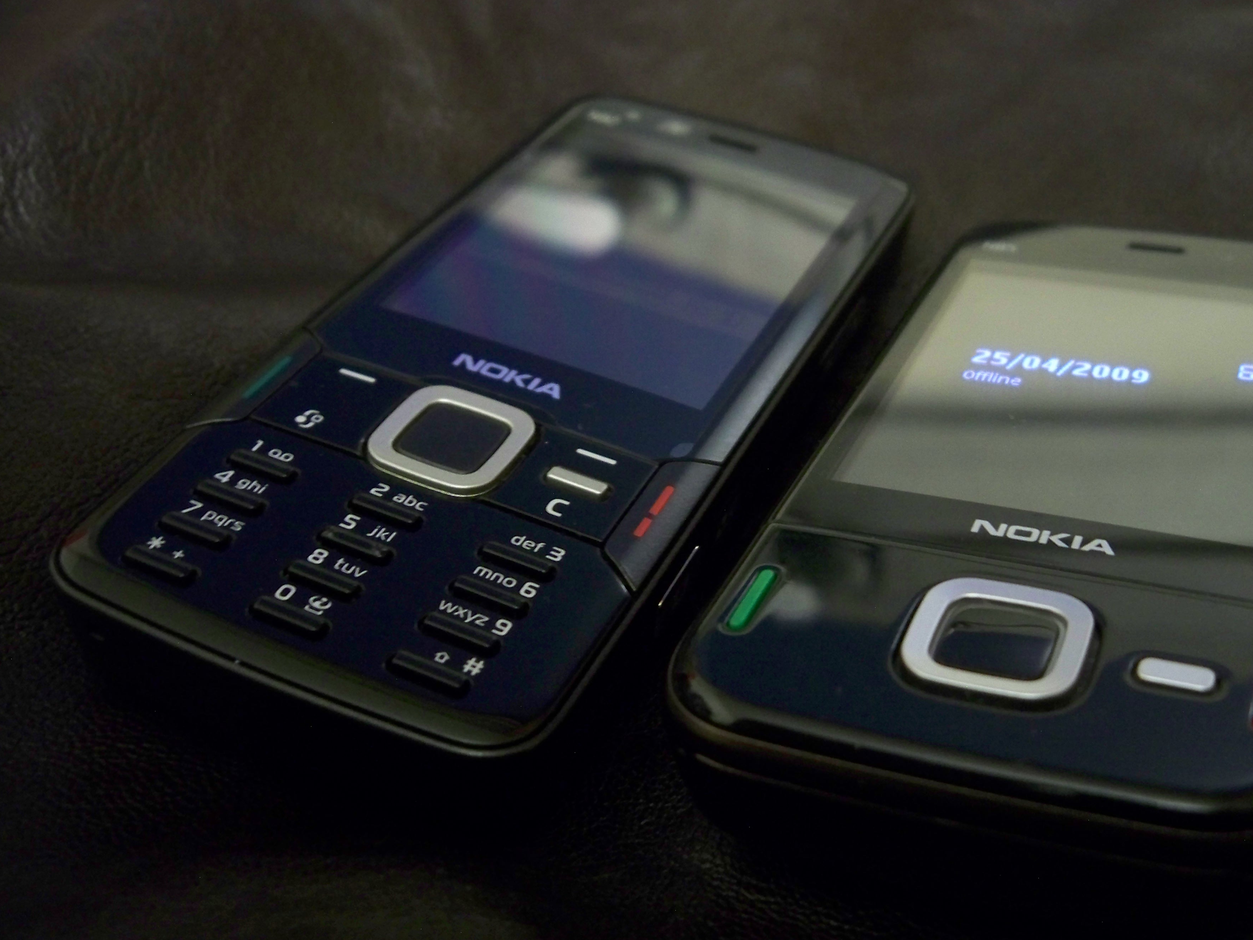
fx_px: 1520
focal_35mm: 42
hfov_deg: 44.7
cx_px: 709
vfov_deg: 34.3
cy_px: 528
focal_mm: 7.9
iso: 400
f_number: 3.1
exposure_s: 1/2
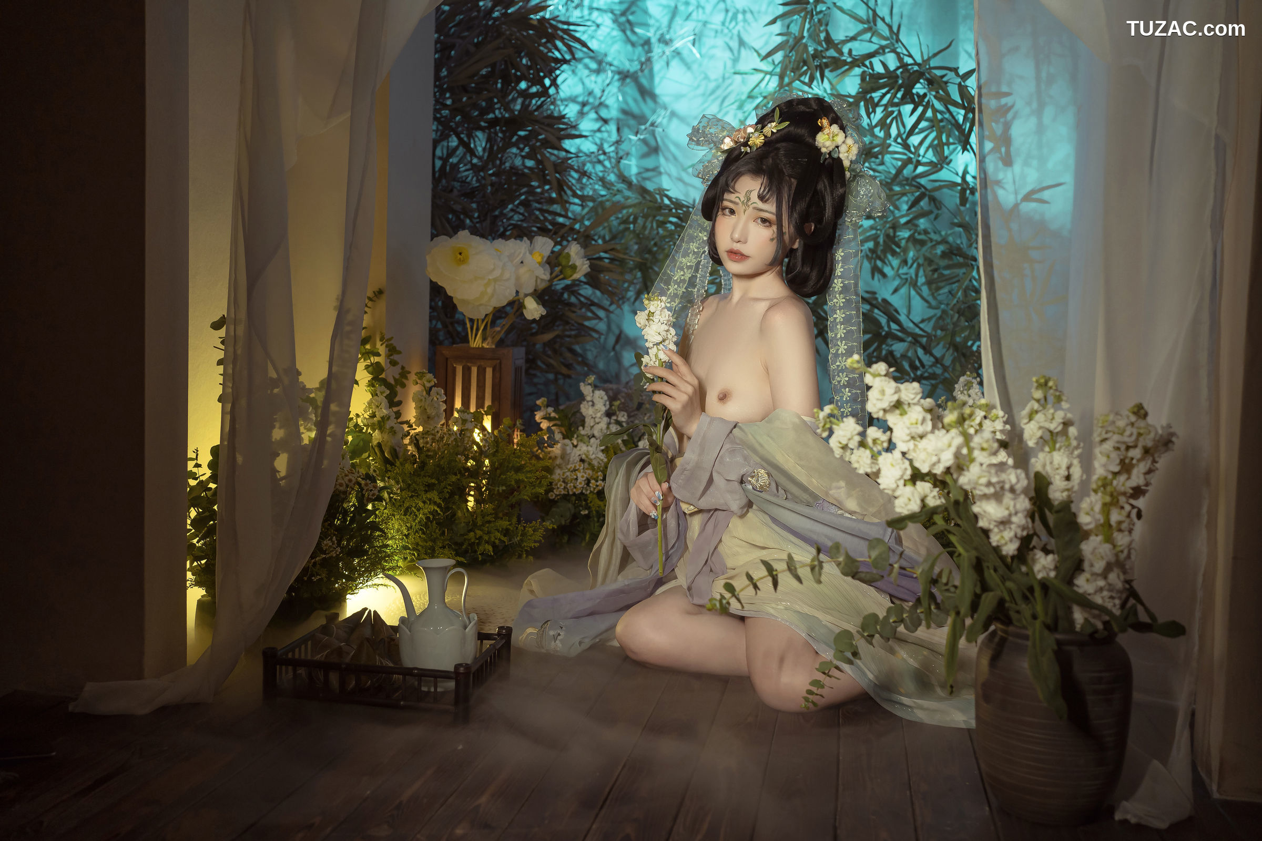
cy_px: 420
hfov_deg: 54.4
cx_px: 631
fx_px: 1227
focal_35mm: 35
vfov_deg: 37.9
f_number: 3.5
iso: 640
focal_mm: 35
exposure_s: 1/40
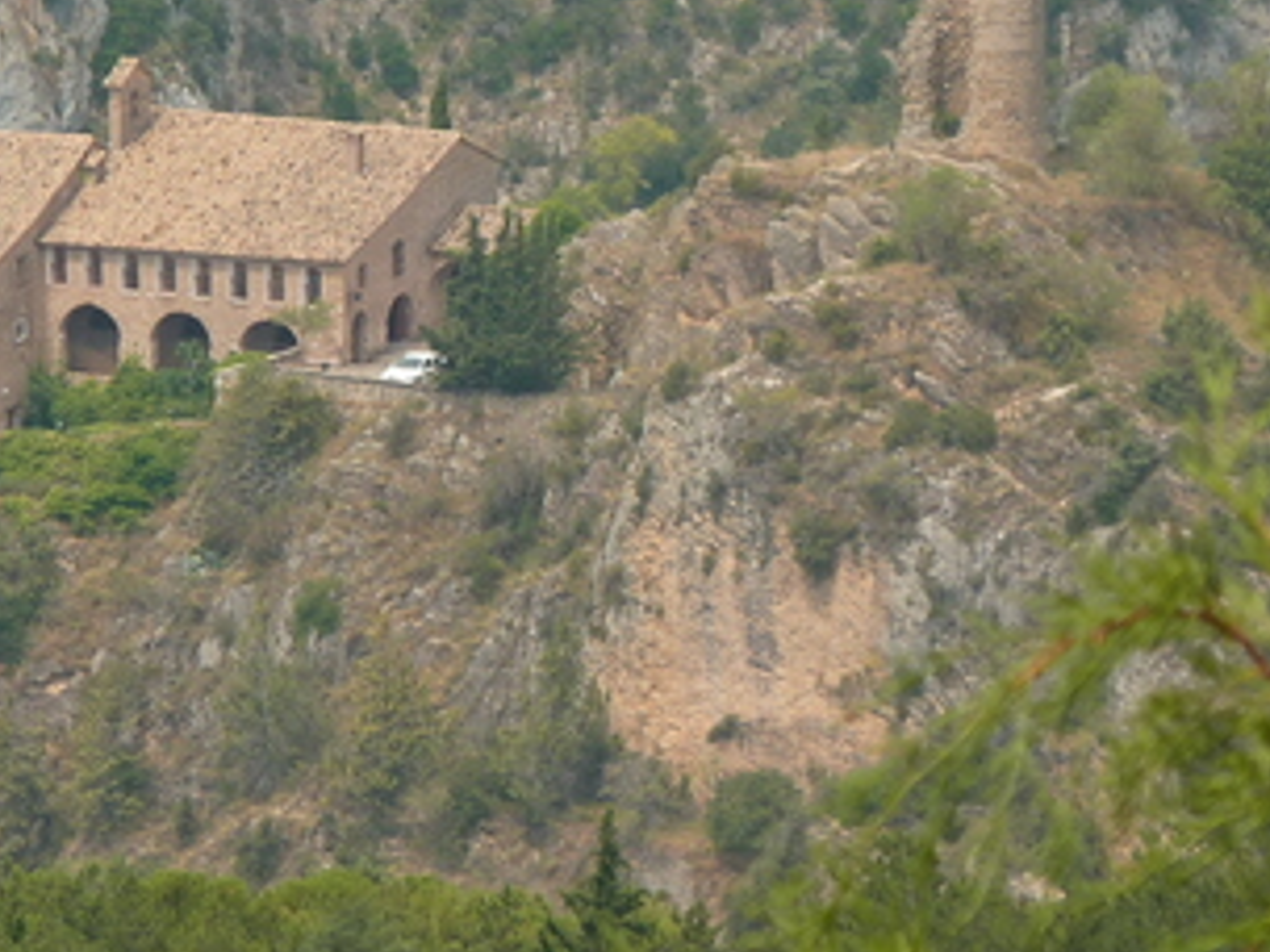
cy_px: 288
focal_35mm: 742
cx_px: 439
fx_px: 27223
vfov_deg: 2.0
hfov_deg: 2.7
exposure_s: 1/500
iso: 80
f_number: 4
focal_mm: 50.1
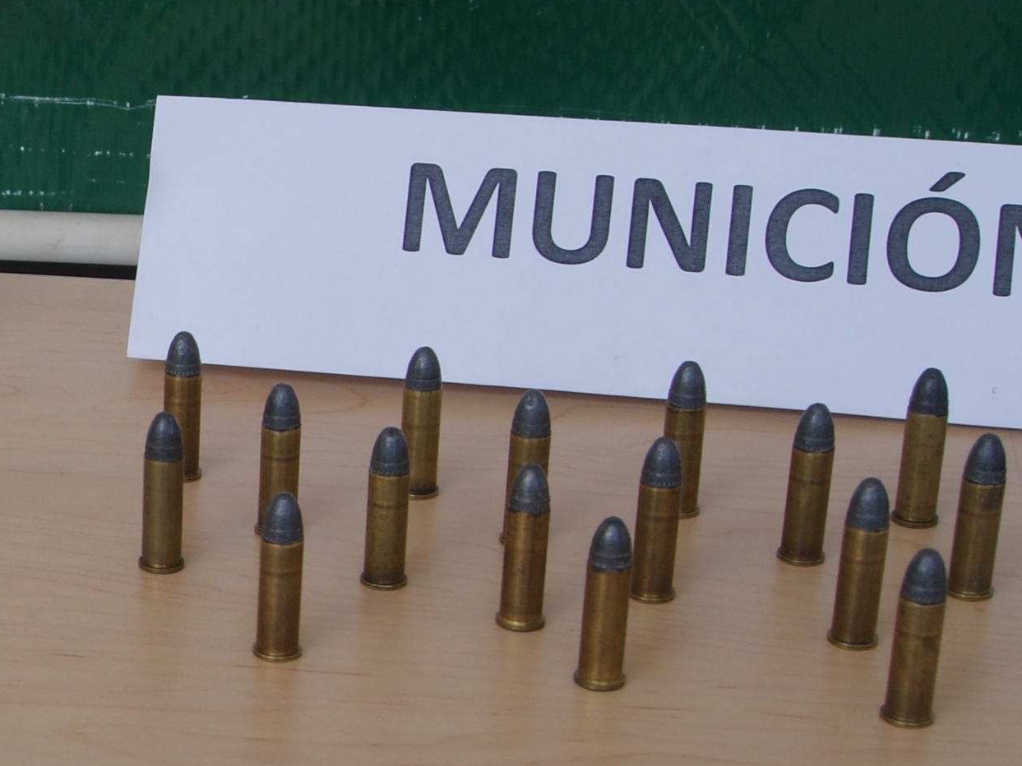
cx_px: -478
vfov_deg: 14.9
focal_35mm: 99
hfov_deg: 17.9
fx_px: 2923
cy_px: 589
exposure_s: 1/80
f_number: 10
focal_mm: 22
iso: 100
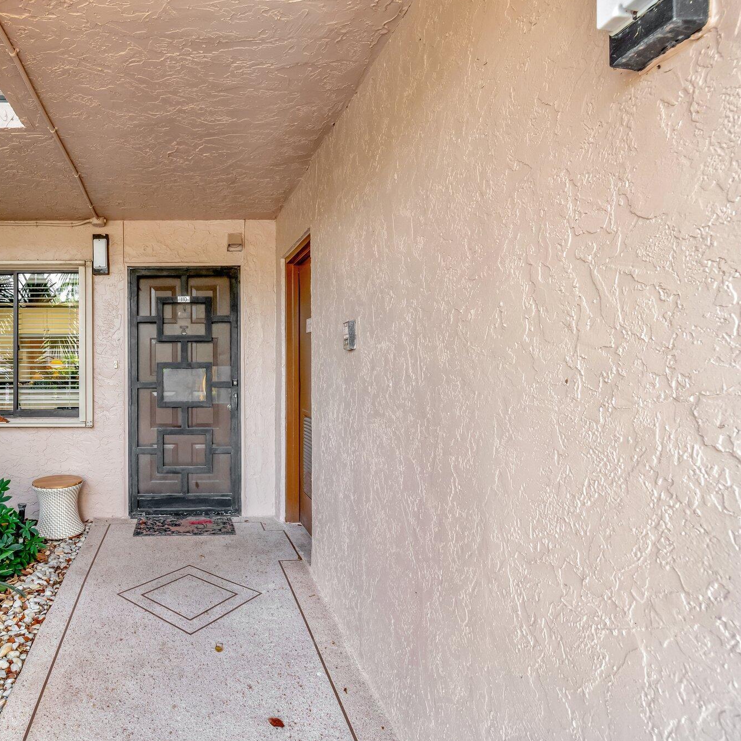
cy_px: 373
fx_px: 533
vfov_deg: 69.6
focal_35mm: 22
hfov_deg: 65.4
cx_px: 187
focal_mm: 11.5
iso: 1100
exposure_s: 1/30
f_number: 8
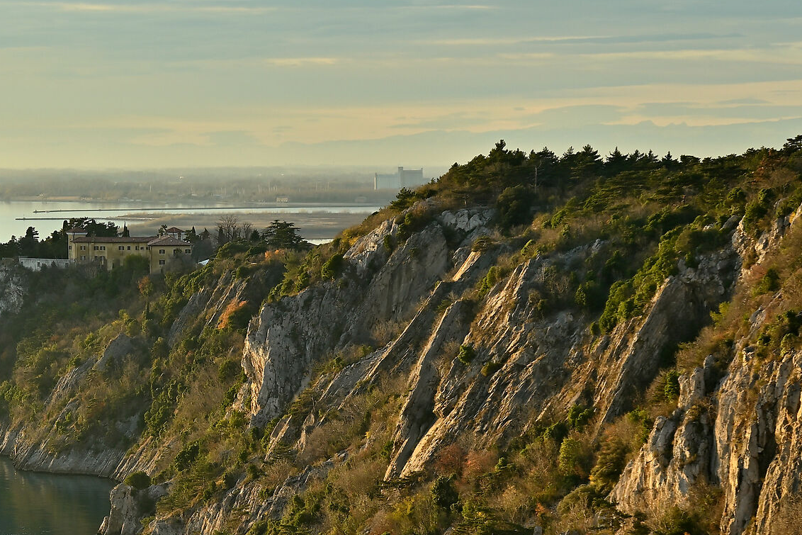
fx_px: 3119
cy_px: 472
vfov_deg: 9.8
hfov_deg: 14.5
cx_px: 86
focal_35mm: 140
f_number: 6
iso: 100
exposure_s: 1/200
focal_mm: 66
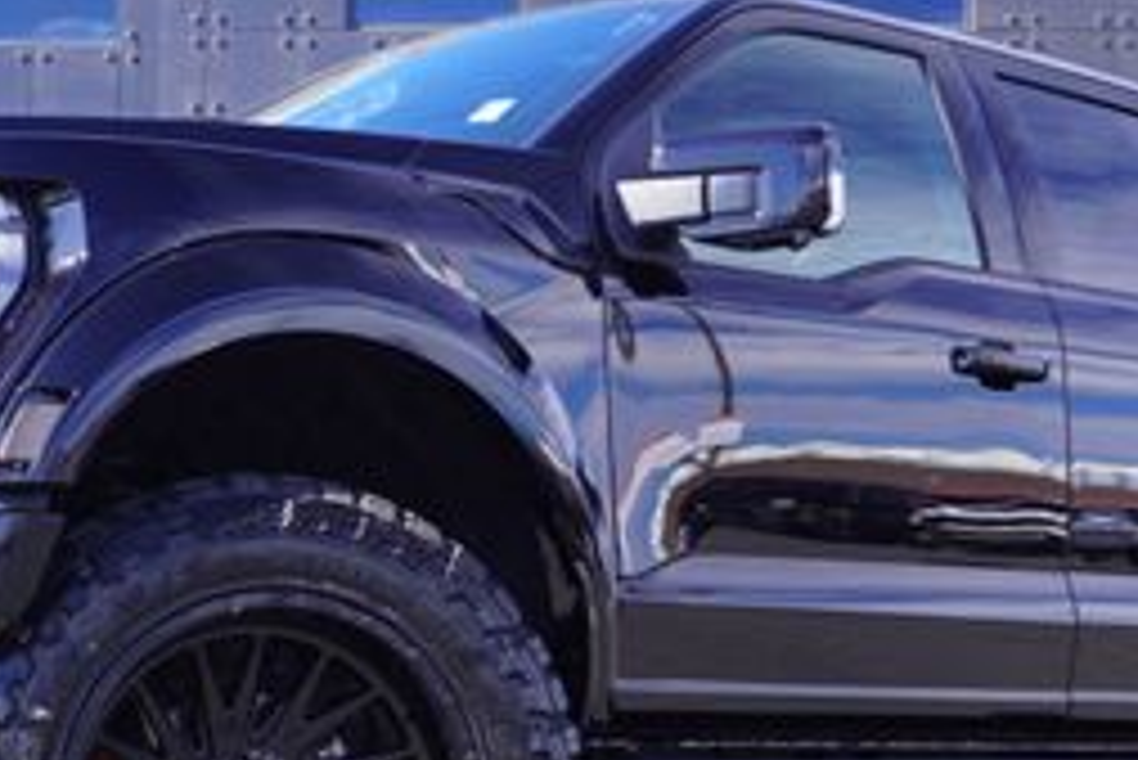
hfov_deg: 22.4
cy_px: 346
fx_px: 2878
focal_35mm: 91
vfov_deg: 15.0
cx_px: 571
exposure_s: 1/100
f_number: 6.3
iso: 100
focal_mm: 24
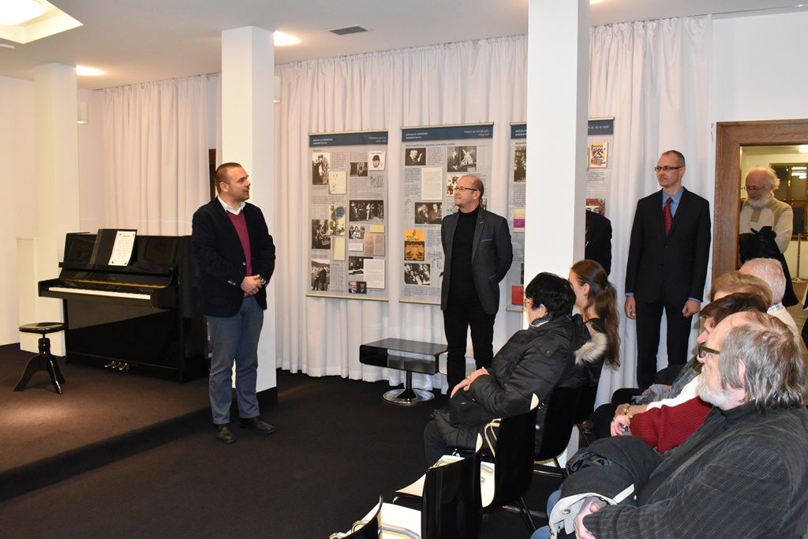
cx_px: 404
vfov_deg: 41.7
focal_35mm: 32
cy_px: 270
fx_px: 707
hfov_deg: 59.5
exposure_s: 1/60
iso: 4000
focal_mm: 21
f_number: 8
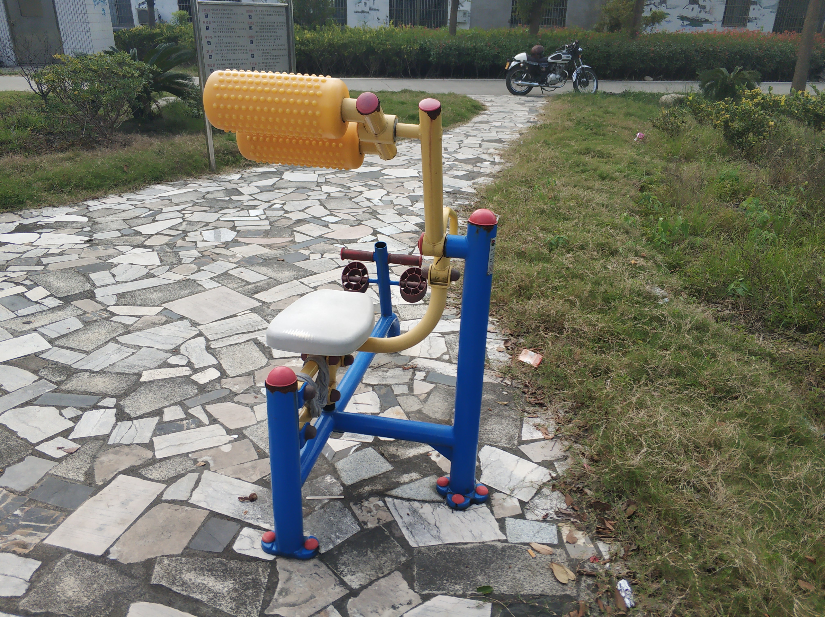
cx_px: 412
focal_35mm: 27
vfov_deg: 51.3
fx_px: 643
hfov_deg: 65.4
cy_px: 308
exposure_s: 1/781
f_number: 1.8
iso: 100
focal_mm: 3.82
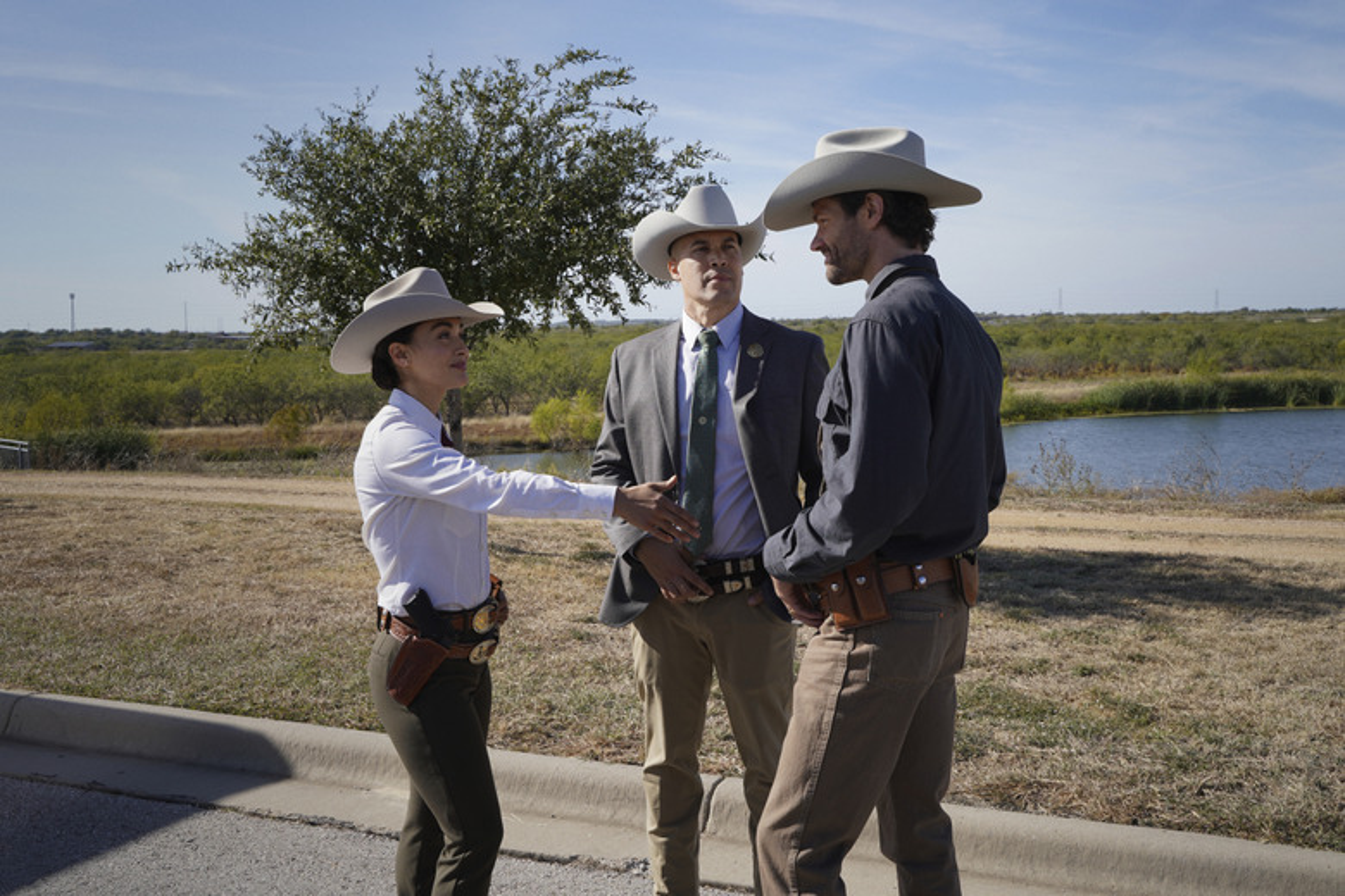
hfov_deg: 53.1
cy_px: 448
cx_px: 672
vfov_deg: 36.9
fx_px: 1345
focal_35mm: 36
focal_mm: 36
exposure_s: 1/250
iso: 160
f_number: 9
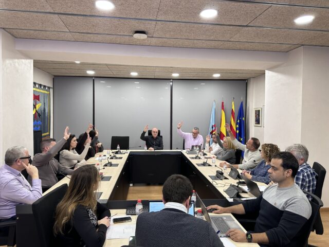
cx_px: 164
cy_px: 124
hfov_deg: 71.6
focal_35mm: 24
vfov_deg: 56.8
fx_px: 228
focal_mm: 6.86
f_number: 1.78
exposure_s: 1/60
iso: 160
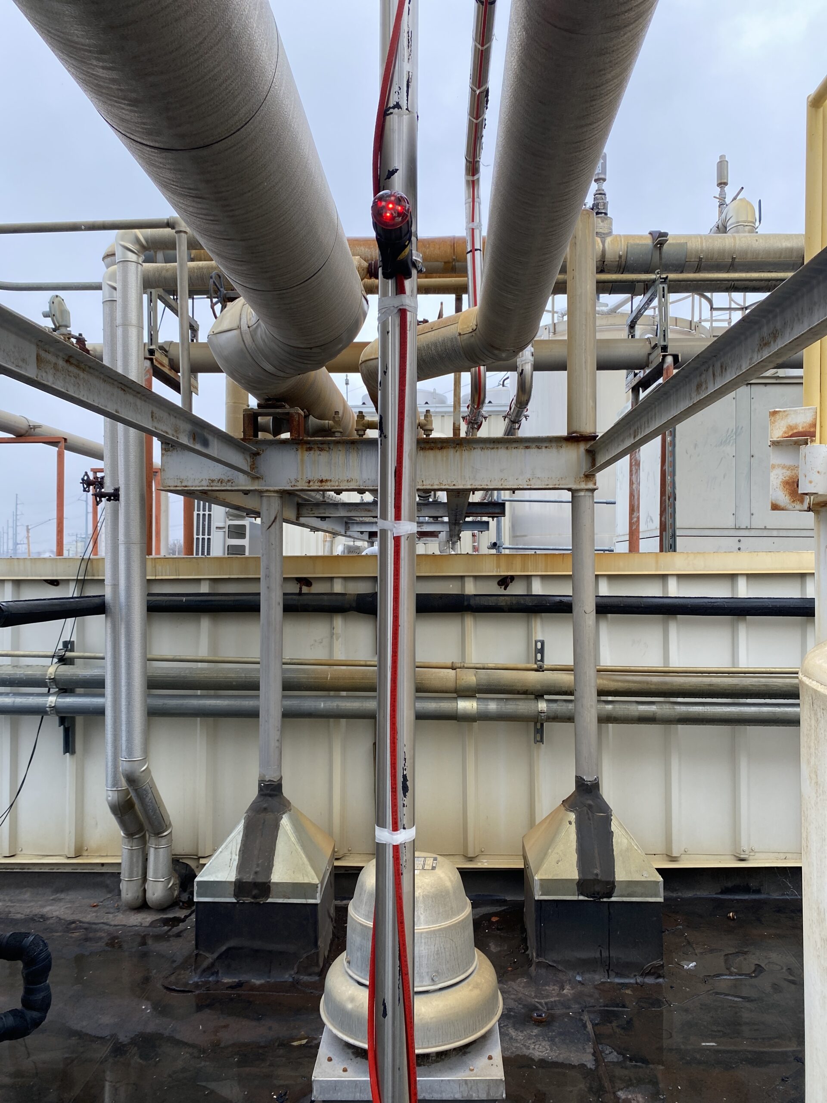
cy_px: 552
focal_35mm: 26
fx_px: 828
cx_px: 414
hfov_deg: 53.1
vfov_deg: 67.3
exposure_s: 1/141
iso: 32
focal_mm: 4.25
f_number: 1.8
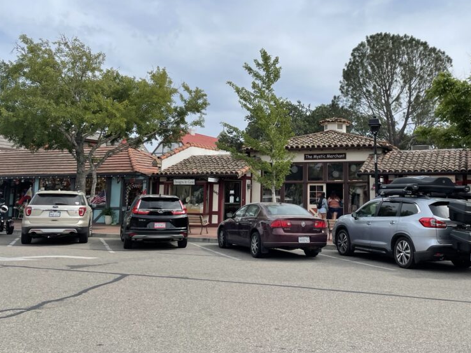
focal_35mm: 36
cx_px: 302
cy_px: 128
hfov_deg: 50.7
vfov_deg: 39.3
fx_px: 490
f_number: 1.6
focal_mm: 4.2
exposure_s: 1/5051
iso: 32
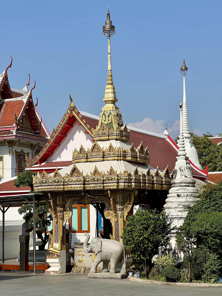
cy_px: 148
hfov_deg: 19.1
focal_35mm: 77
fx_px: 658
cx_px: 111
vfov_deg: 25.3
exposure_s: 1/1167
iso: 32
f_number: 2.8
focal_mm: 9
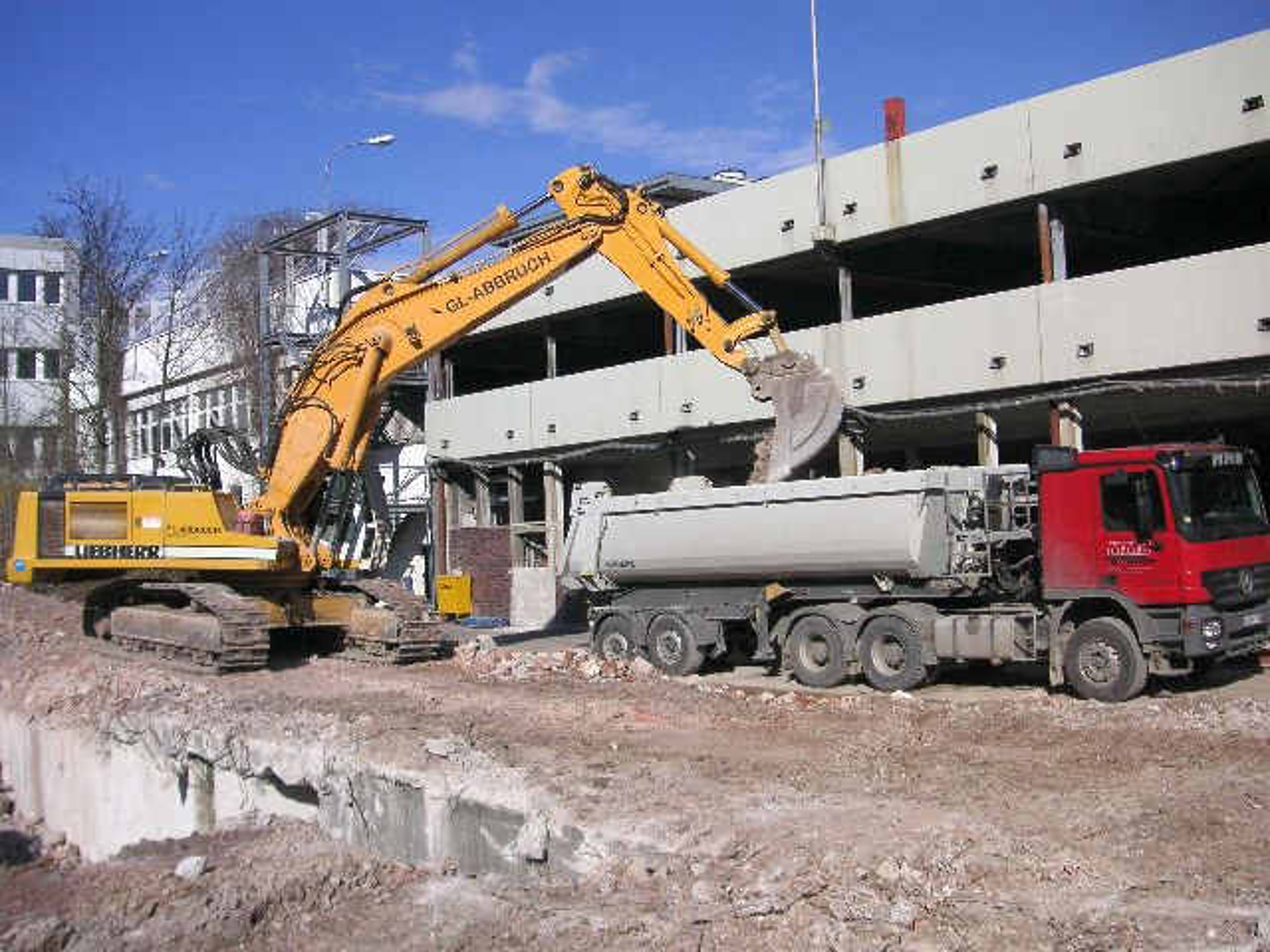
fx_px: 1431
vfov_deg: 36.8
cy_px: 476
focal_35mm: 39
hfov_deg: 47.9
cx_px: 635
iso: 50
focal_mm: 6.5
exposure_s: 1/350
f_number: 6.7
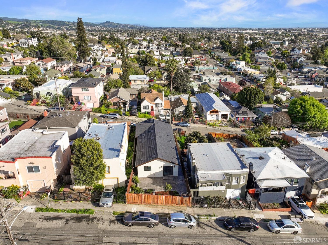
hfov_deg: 71.6
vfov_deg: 56.8
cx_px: 164
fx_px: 227
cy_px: 122
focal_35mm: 24
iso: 130
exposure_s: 1/2500
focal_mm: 12.29
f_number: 2.8
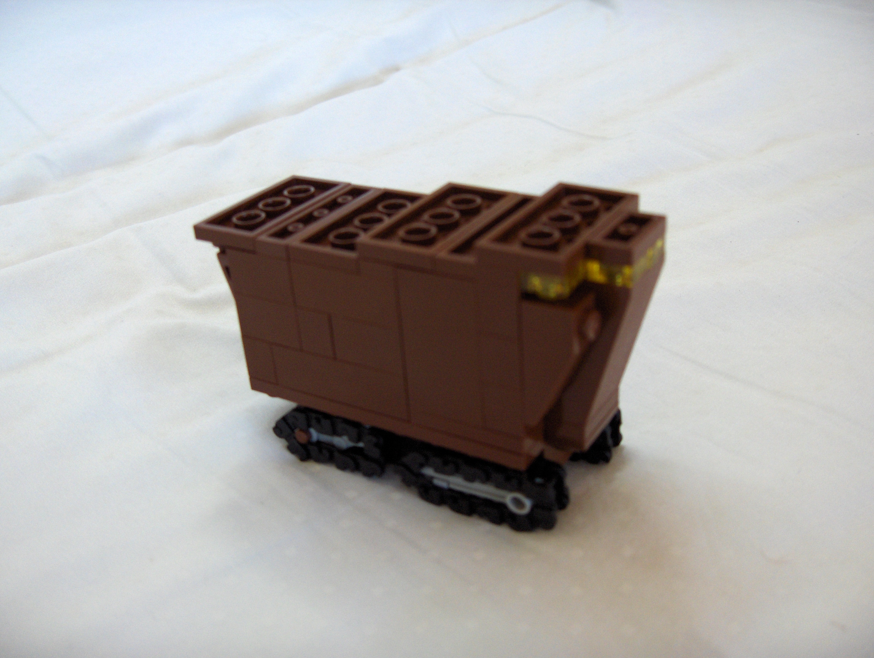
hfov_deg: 47.8
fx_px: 986
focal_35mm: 39
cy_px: 329
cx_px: 437
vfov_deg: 36.9
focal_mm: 8
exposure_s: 1/74.6
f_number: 2.8
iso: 200
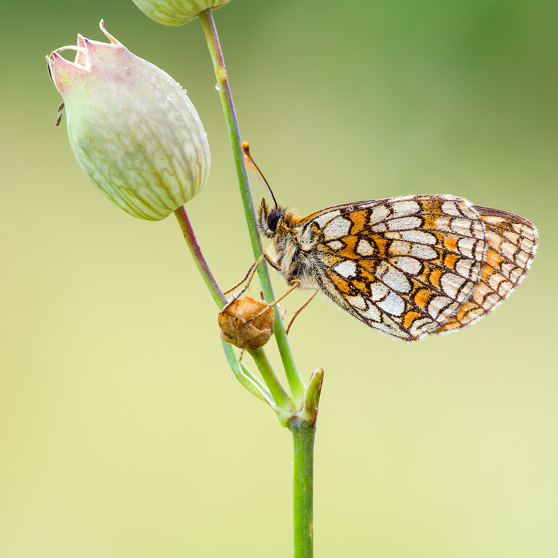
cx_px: 257
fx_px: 4997
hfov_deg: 6.4
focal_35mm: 274
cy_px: 260
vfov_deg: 6.4
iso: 100
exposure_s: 1/10
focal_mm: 180
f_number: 16
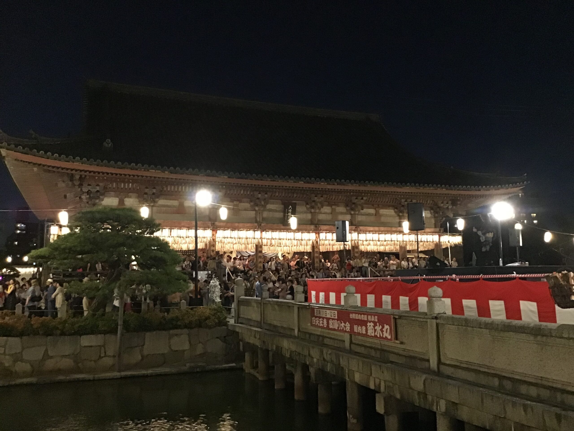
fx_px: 514
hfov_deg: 58.4
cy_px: 216
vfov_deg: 45.4
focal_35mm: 31
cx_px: 287
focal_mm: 3.3
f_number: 2.4
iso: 640
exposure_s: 1/15
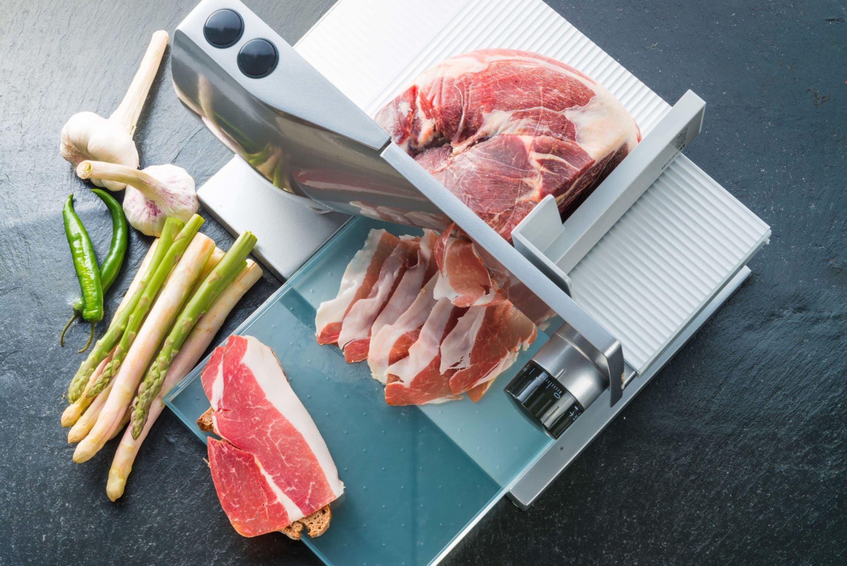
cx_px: 424
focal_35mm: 60
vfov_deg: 22.6
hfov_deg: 33.4
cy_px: 283
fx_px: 1412
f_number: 22
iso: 100
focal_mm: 60
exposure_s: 1/160
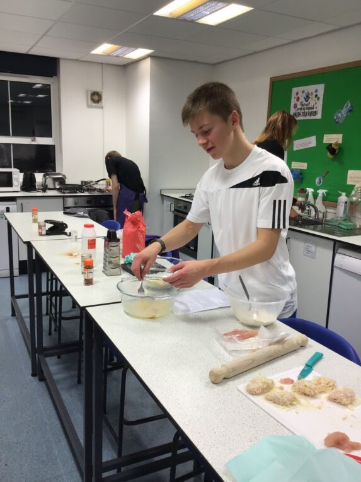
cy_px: 241
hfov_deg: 45.4
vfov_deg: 58.4
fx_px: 431
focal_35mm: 31
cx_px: 180
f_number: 2.4
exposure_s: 1/50
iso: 32
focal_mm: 3.3
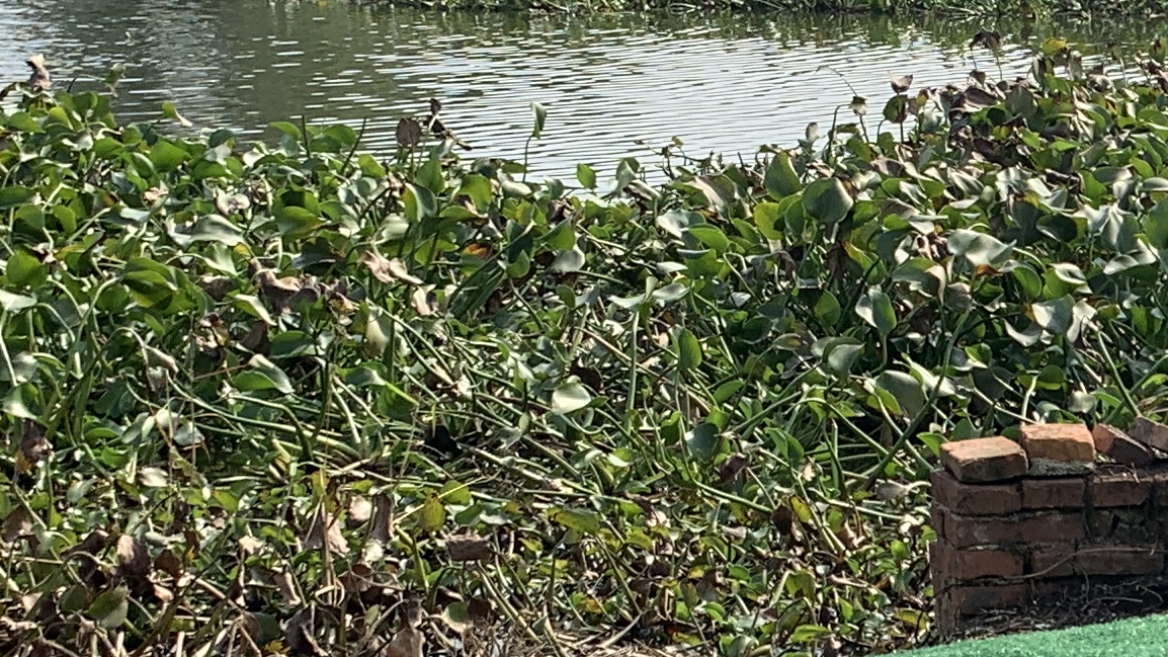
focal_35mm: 99
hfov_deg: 19.8
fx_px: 3066
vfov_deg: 12.1
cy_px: 619
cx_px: 1520
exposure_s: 1/1406
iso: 25
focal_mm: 4.25
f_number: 1.8
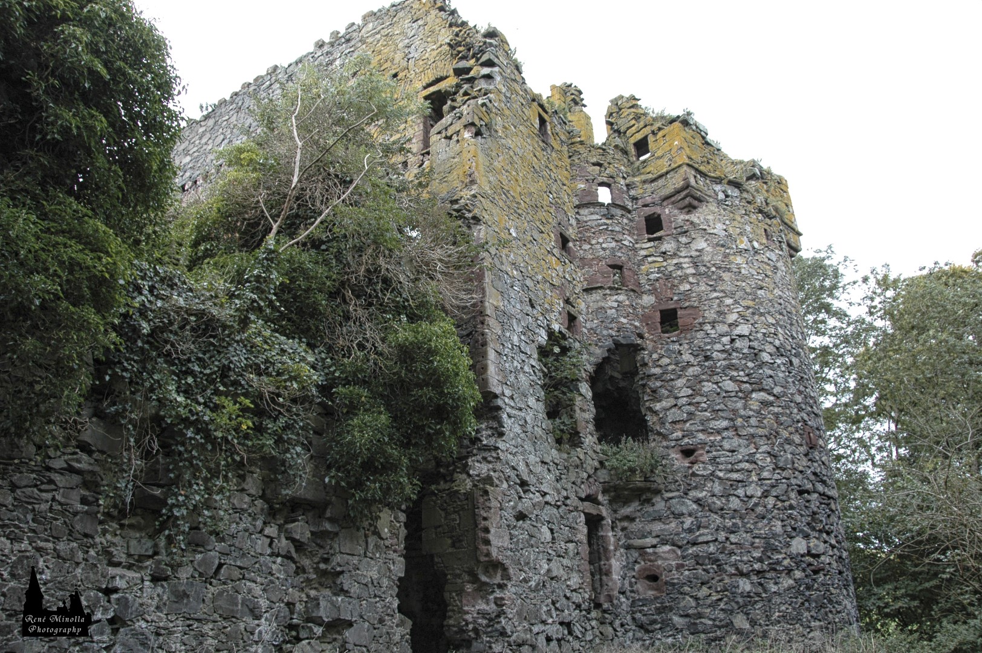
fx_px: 736
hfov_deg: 67.4
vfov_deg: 47.9
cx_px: 491
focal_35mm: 27
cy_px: 326
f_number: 5
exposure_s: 1/80
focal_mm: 18
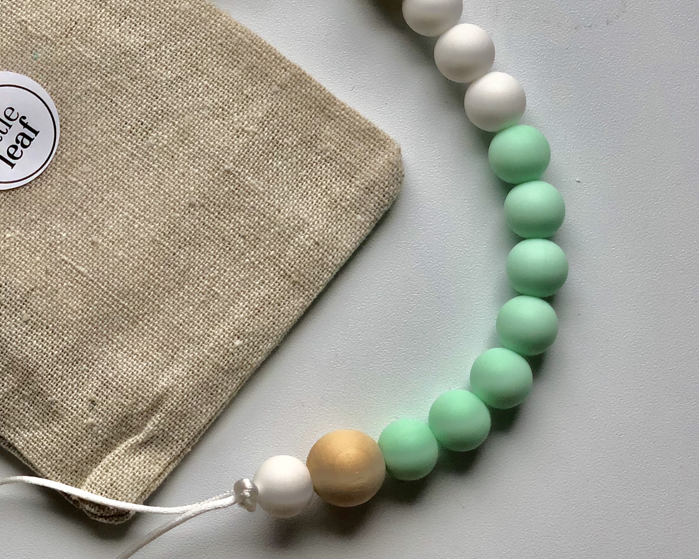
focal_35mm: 85
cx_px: 116
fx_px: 1758
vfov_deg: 18.0
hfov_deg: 22.1
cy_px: 178
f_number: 2.4
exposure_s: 1/50
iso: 80
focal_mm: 6
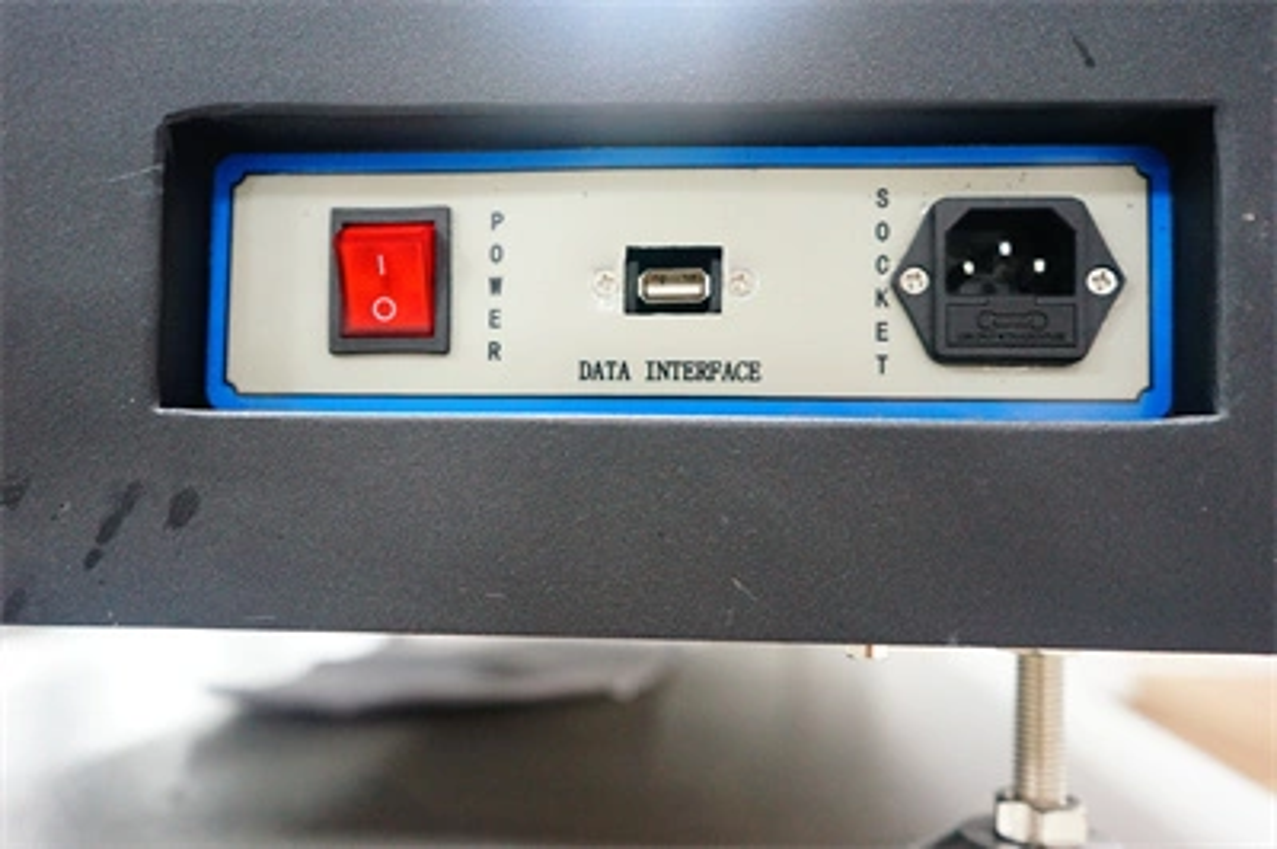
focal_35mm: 29
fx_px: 1028
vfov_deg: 44.9
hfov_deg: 63.7
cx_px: 638
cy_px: 424
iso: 3200
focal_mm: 29
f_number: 3.5
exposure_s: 1/20
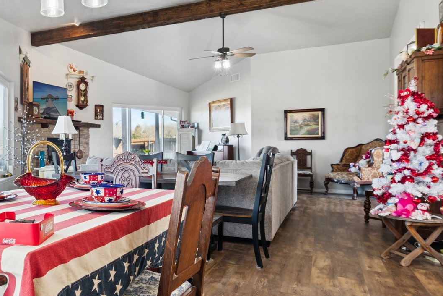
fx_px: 381
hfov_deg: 55.2
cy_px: 158
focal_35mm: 31
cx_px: 77
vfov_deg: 42.3
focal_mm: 16
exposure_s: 1/20
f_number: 7.1
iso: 200
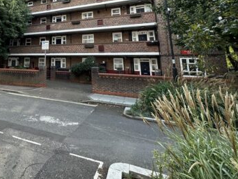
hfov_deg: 64.2
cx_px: 42
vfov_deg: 52.9
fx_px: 165
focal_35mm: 24
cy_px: 34
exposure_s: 1/170
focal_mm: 2.22
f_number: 2.2
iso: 40
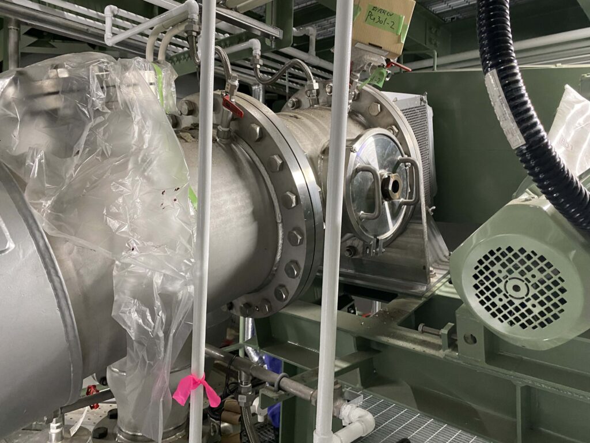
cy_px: 222
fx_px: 443
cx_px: 295
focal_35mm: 26
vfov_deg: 53.1
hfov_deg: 67.3
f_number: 1.8
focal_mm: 4.25
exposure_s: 1/50
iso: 500
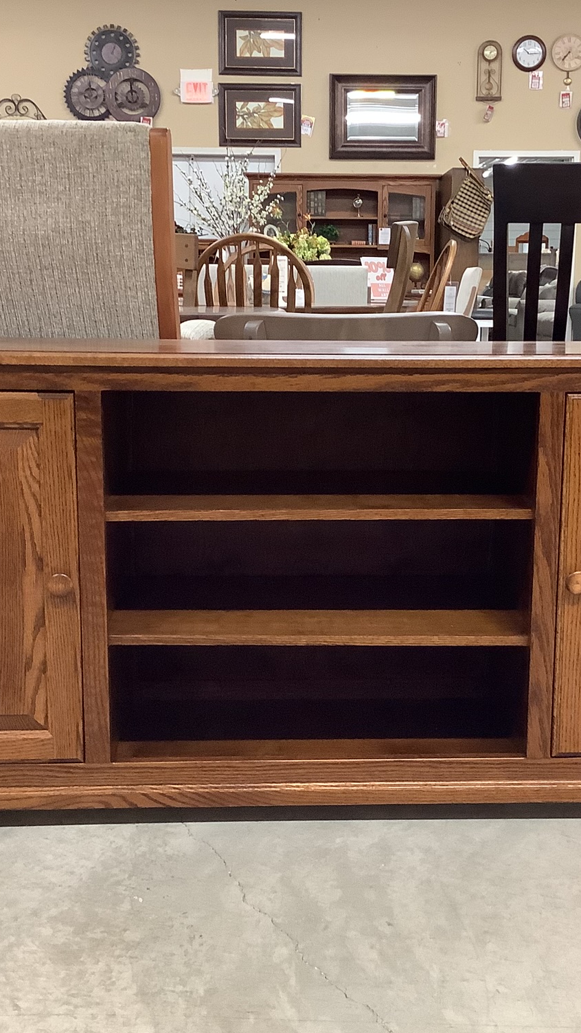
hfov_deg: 25.9
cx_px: 330
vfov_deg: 44.6
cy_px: 521
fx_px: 1260
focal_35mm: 46
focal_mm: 3.3
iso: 320
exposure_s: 1/30
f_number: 2.4
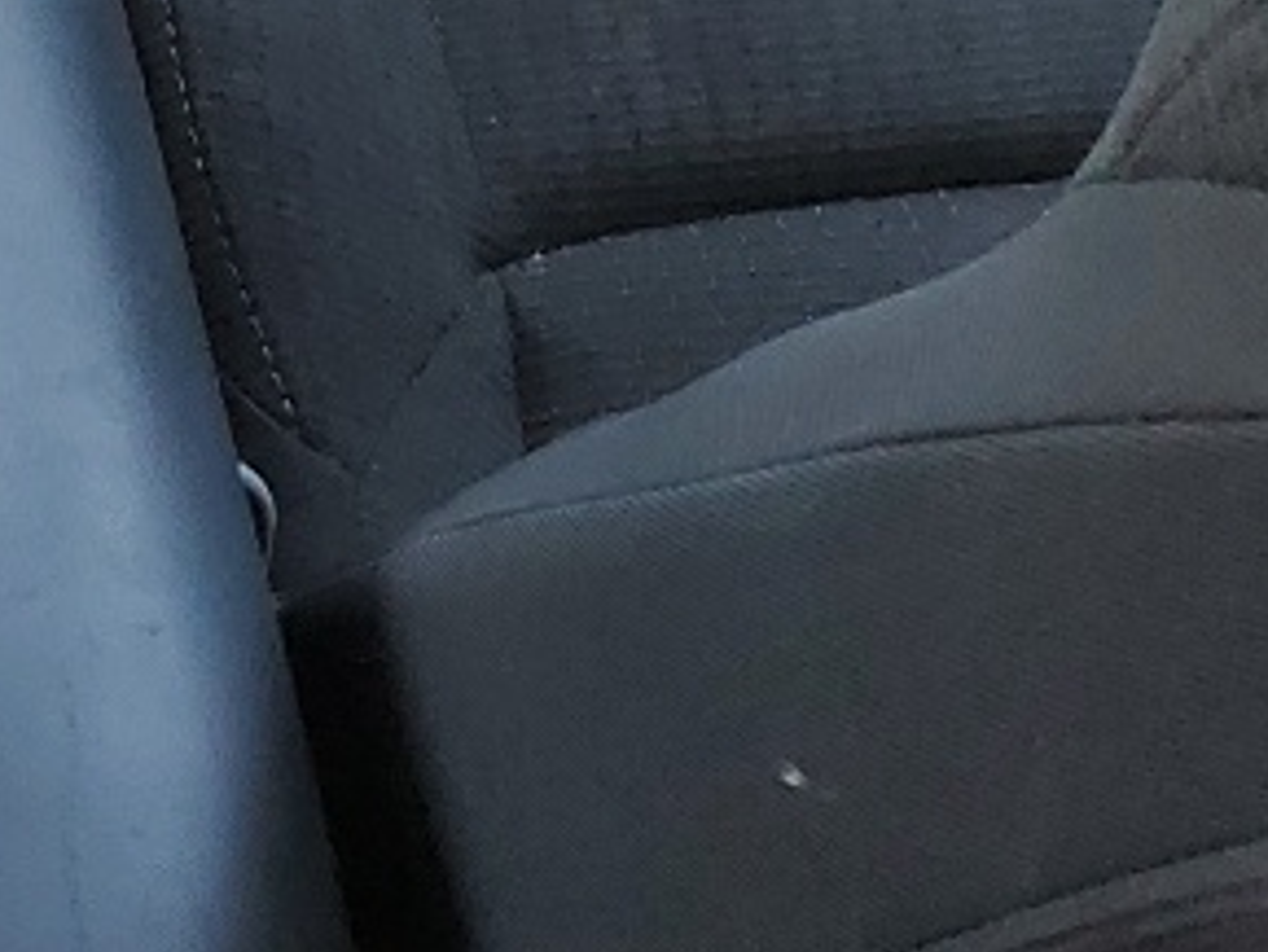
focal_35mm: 144
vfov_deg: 9.7
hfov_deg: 12.8
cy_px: -829
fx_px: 5277
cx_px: -741
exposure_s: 1/141
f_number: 1.5
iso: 50
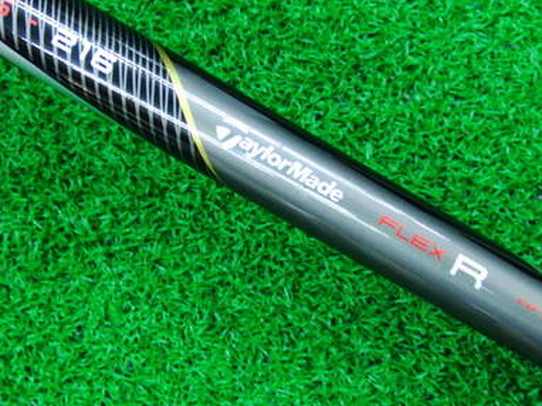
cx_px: 261
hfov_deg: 31.2
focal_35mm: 62
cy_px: 156
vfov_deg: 23.6
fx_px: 970
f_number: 3.6
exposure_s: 1/25
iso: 400
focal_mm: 6.42
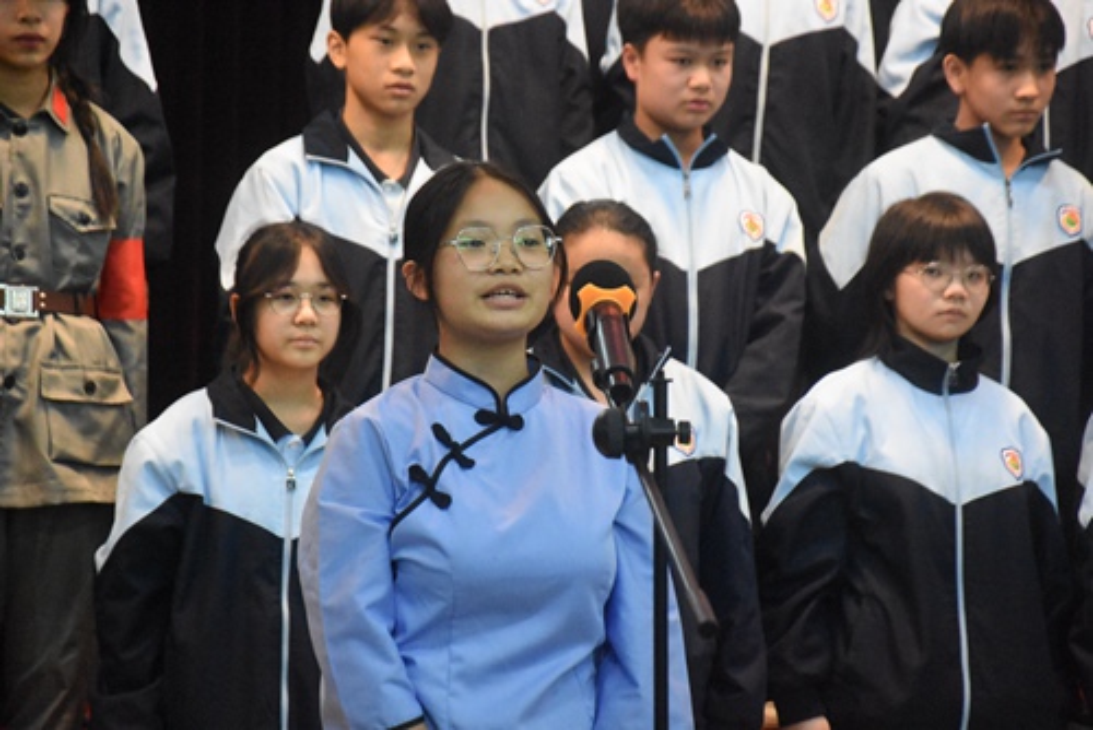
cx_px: 546
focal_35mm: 158
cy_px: 365
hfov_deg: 13.0
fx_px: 4784
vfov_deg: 8.7
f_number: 5.6
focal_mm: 105
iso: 11400
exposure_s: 1/160
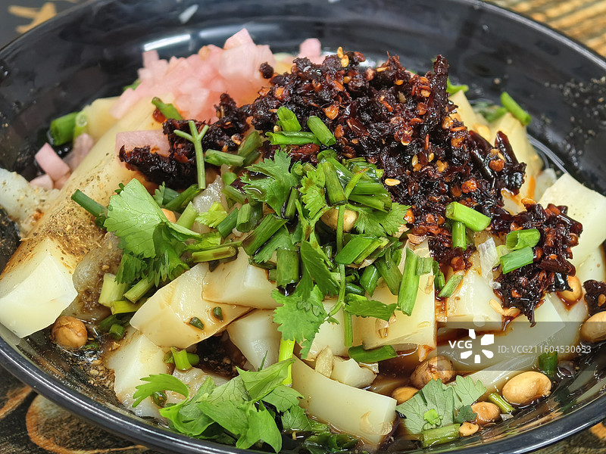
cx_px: 303
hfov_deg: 18.0
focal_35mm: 109
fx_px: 1908
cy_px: 227
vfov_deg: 13.6
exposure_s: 1/225
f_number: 2.1
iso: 2000
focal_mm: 15
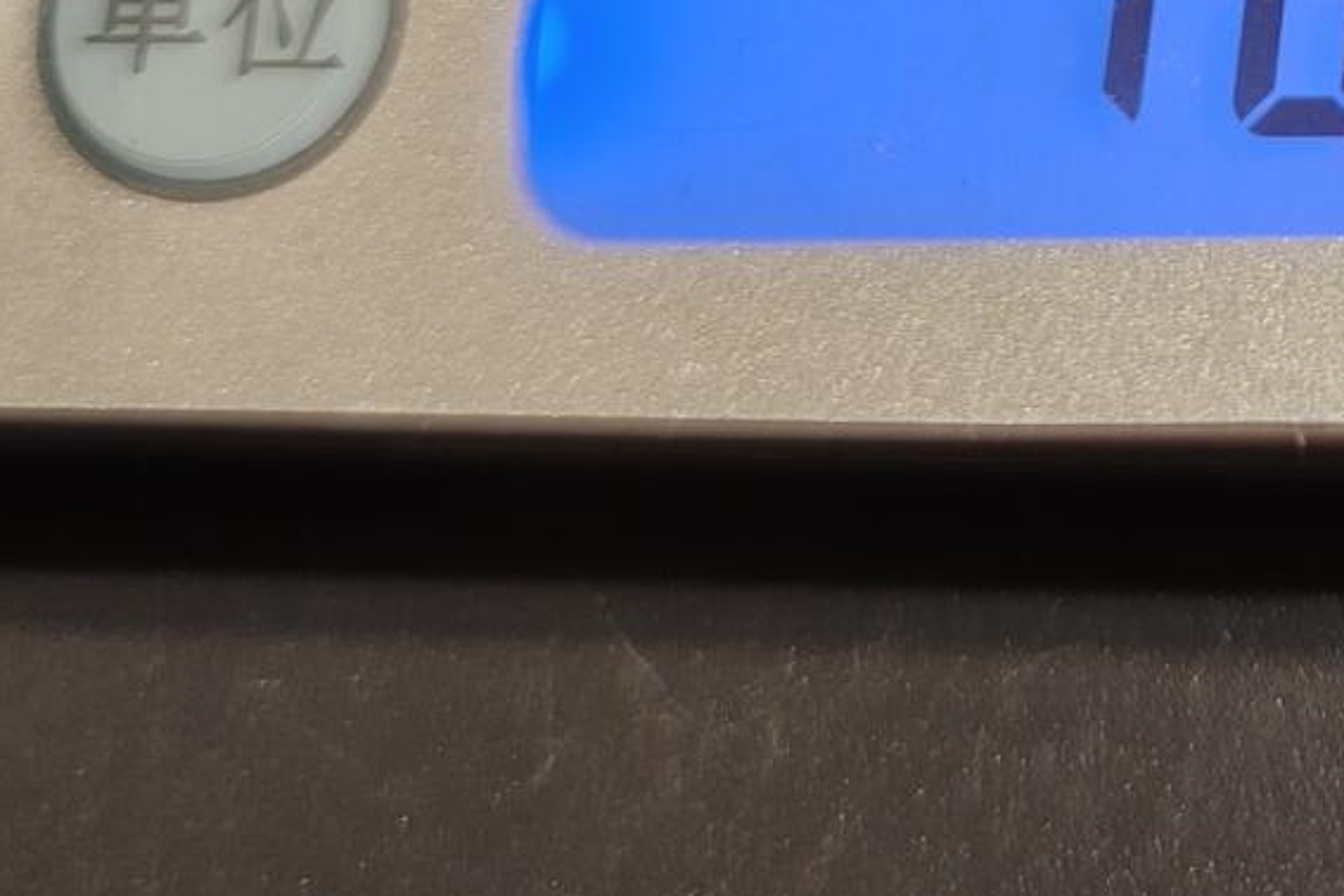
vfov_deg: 16.7
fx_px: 2837
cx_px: 1444
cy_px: -351
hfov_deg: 25.0
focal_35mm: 76
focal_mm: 6.06
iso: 160
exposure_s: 1/100
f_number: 1.6
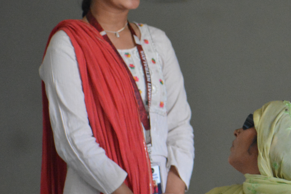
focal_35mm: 318
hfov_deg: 6.4
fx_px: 2570
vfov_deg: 4.3
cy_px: 115
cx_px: 327
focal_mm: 86
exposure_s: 1/125
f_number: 25
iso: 2500
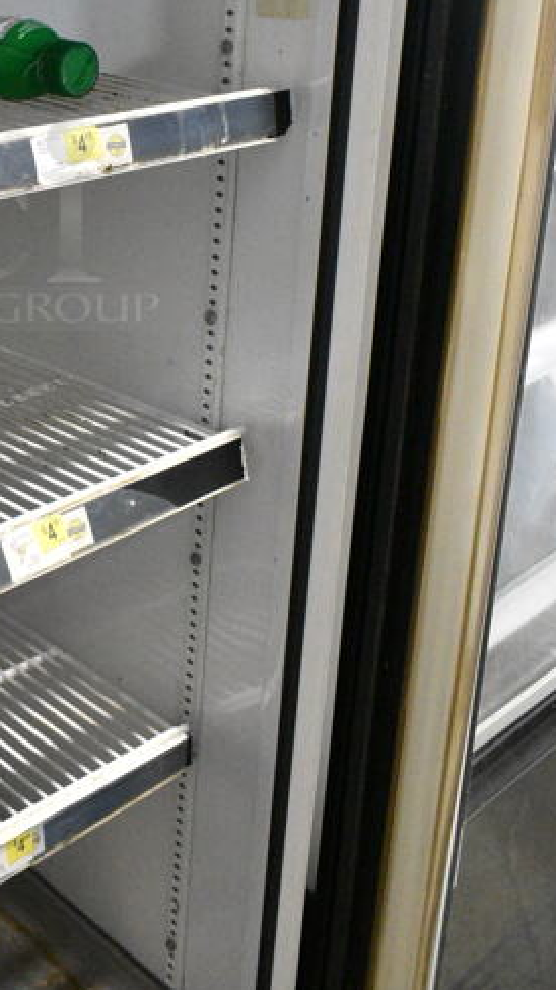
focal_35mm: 53
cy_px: 224
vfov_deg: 38.0
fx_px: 1391
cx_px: -49
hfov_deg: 21.5
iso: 6400
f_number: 5.6
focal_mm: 18
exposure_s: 1/125
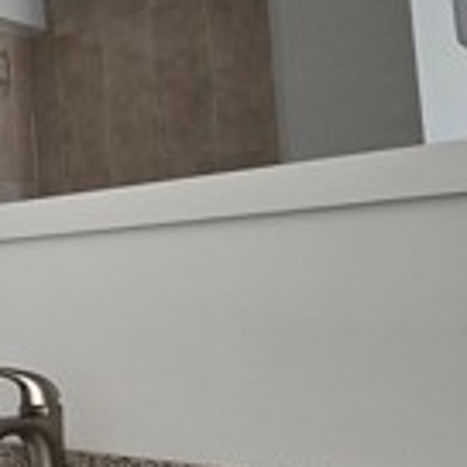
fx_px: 824
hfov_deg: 21.6
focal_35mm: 54
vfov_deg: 31.6
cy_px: 234
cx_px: -357
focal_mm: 2.2
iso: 125
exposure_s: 1/60
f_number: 2.2
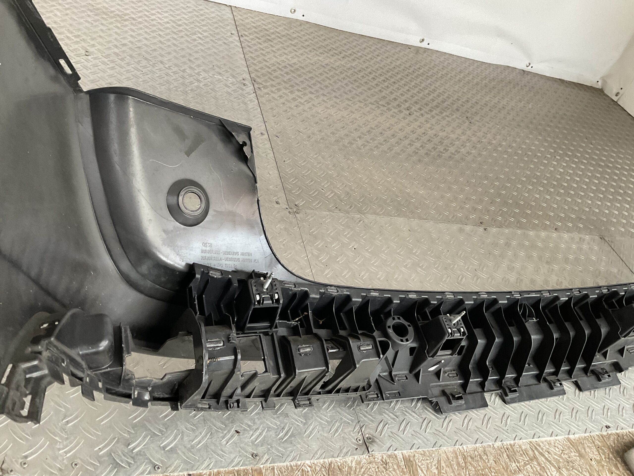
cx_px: 317
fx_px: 531
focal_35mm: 29
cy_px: 238
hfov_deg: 61.7
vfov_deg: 48.2
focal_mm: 3
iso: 125
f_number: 1.8
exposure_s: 1/60
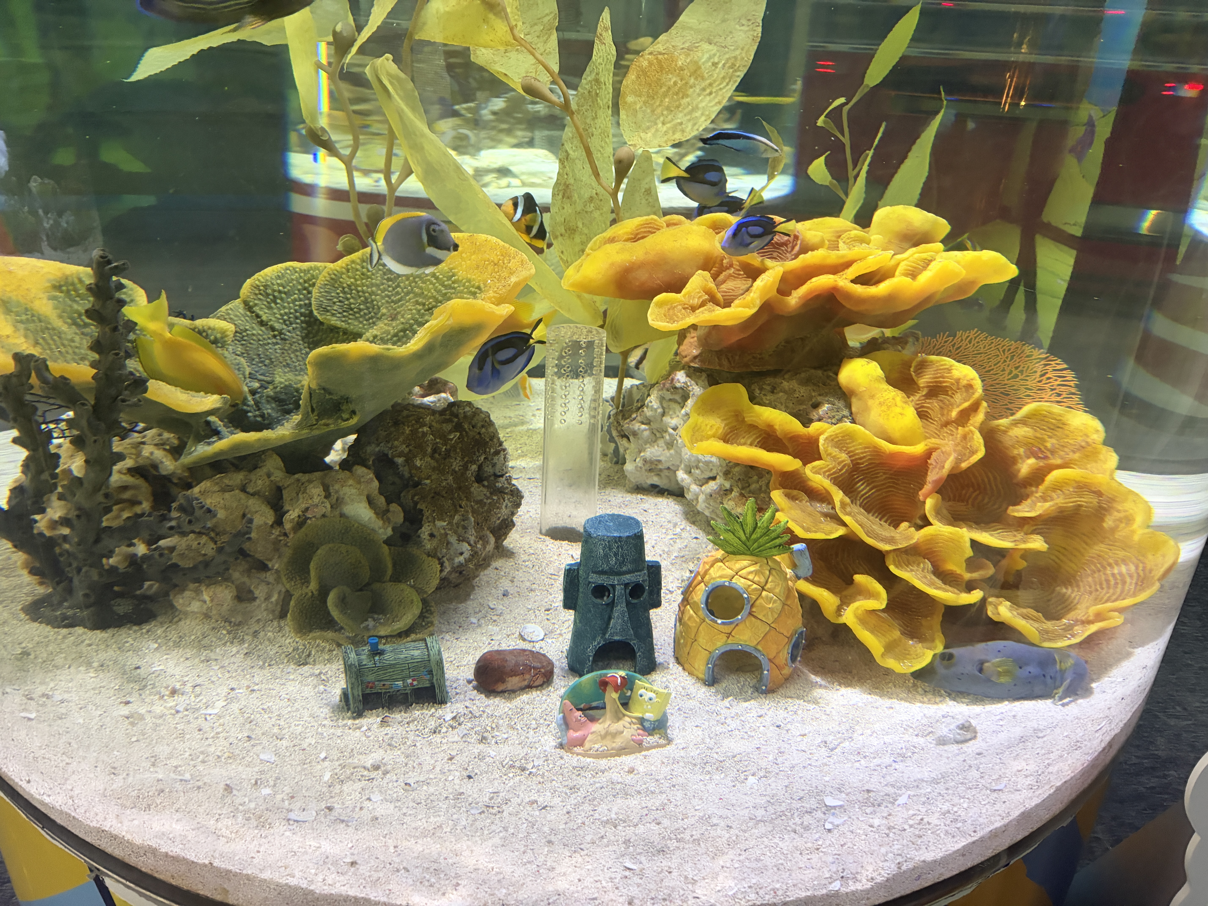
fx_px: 907
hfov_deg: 67.3
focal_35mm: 26
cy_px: 453
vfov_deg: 53.1
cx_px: 604
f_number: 1.6
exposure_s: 1/60
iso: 400
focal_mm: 5.96
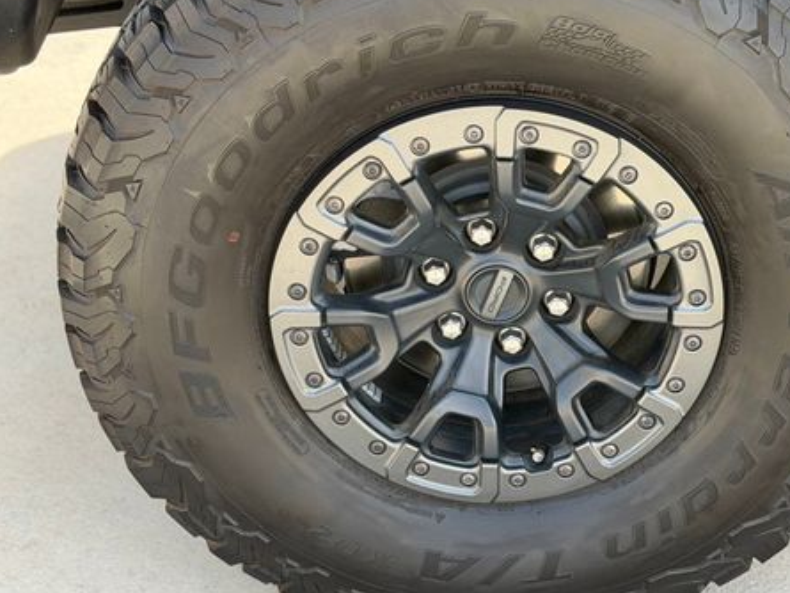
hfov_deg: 28.0
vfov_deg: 21.3
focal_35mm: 69
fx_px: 1575
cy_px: 284
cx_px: 502
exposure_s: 1/615
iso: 100
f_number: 1.78
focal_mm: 6.76
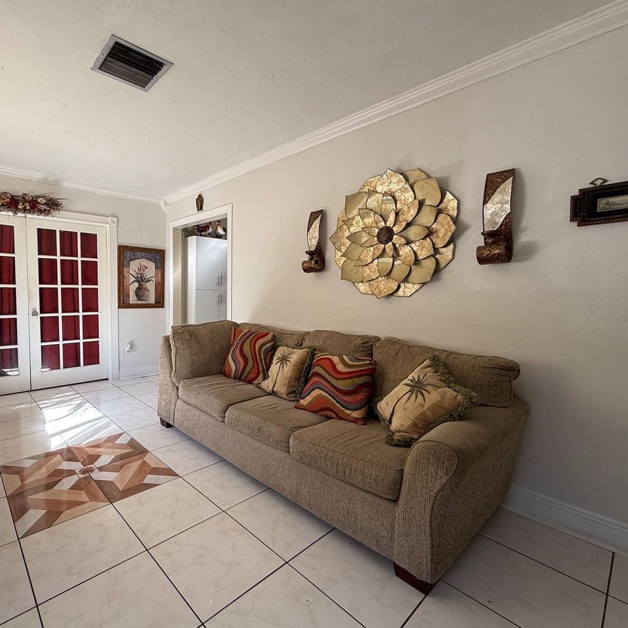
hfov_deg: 82.2
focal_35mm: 17
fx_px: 349
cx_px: 232
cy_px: 315
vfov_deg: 84.0
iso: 80
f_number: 2.2
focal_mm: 2.22
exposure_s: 1/99
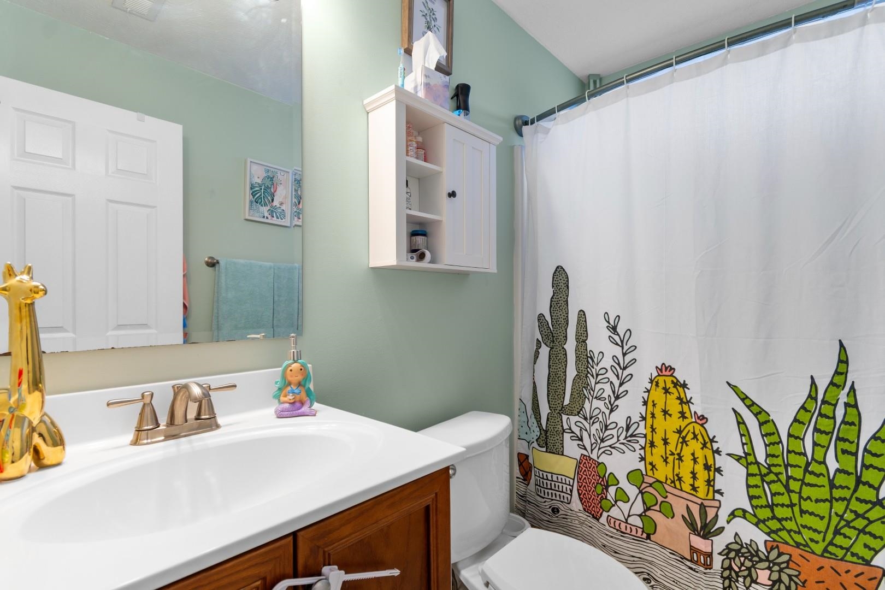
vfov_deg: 73.7
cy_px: 295
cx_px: 442
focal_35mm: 16
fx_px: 393
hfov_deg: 96.7
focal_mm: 11
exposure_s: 1/4
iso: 100
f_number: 4.8
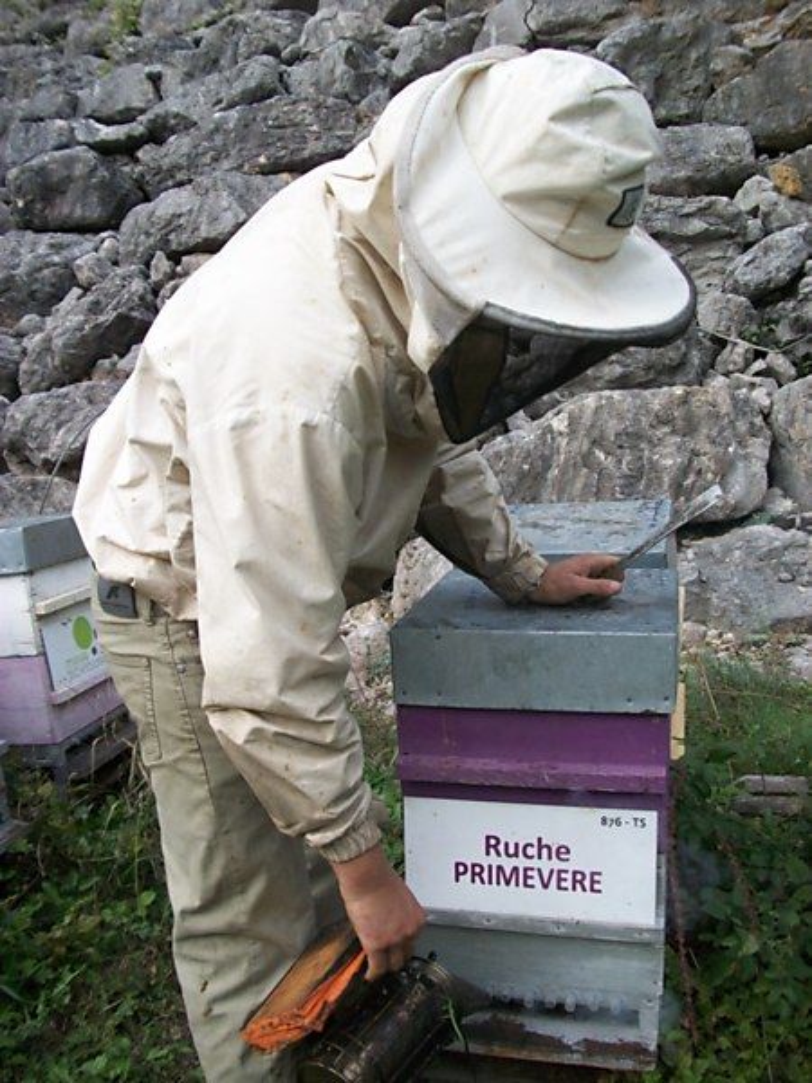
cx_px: 406
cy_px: 542
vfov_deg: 56.8
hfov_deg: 44.2
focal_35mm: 32
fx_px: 1001
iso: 80
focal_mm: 5.7
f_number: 2.9
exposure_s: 1/125
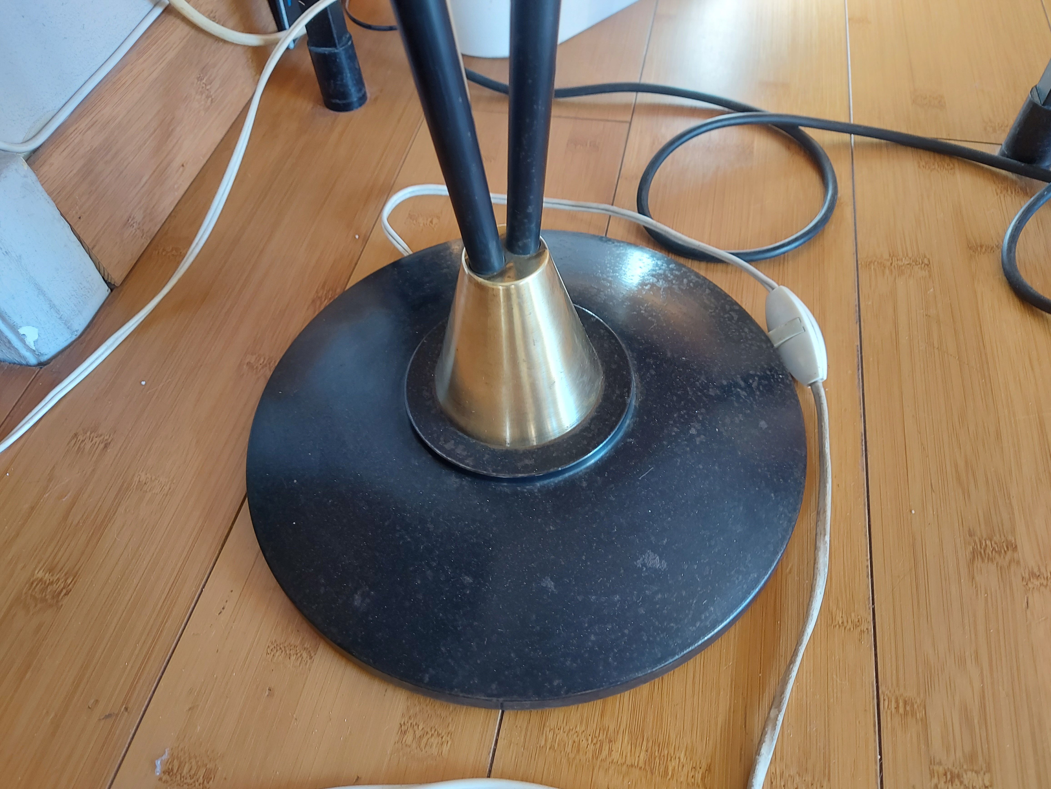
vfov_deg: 56.8
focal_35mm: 24
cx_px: 526
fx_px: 729
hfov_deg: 71.6
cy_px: 394
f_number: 1.8
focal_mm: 5.23
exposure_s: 1/50
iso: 200
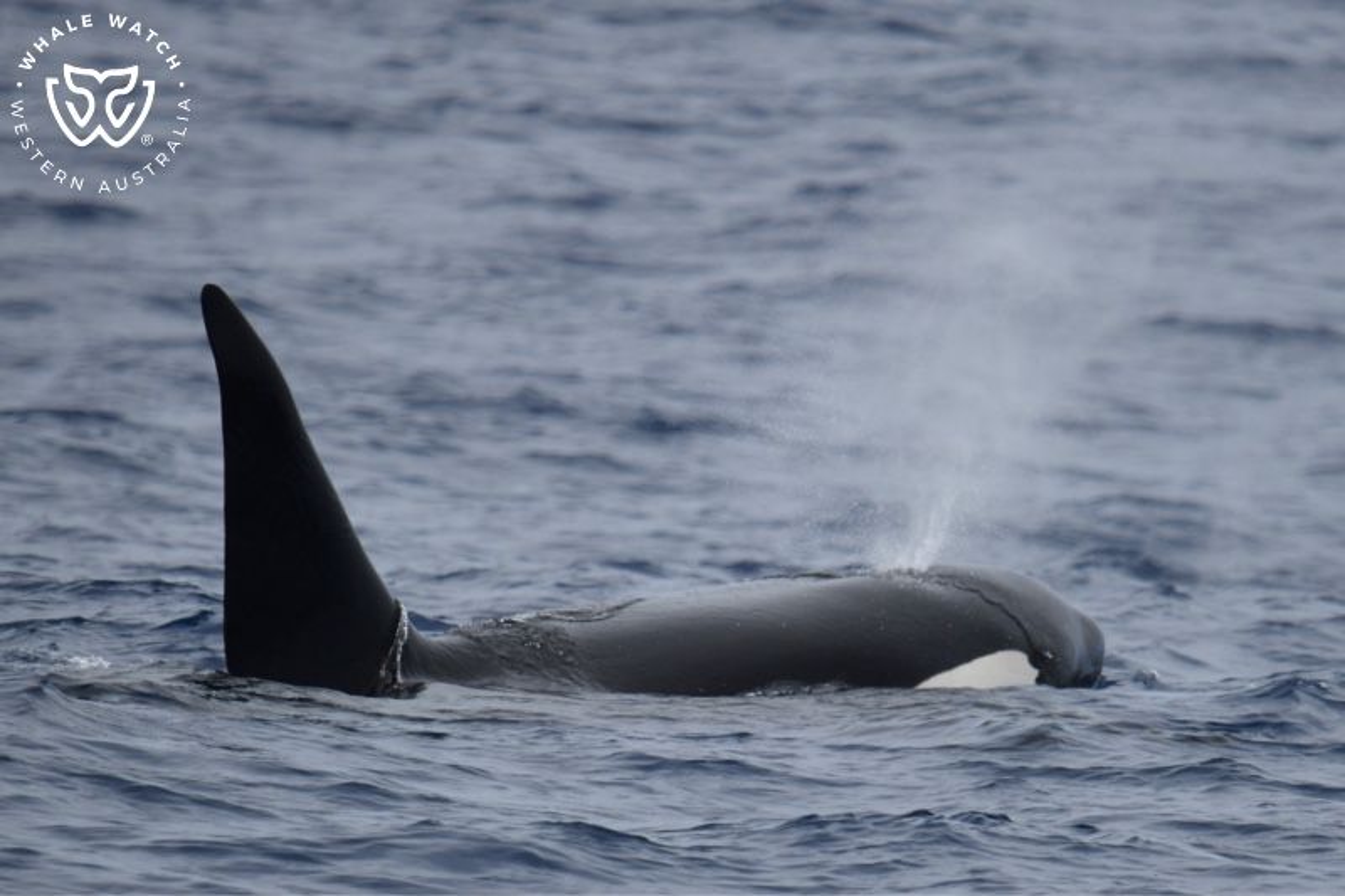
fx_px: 22411
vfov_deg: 2.3
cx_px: 672
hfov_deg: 3.4
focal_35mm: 600
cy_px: 448
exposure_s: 1/8000
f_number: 6.3
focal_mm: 600
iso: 900
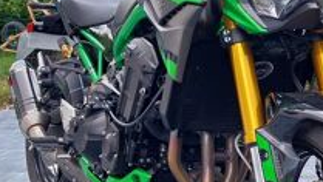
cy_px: 80
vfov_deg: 18.6
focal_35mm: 65
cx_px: 207
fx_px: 557
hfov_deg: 32.1
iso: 25
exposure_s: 1/309
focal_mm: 4
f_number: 1.8
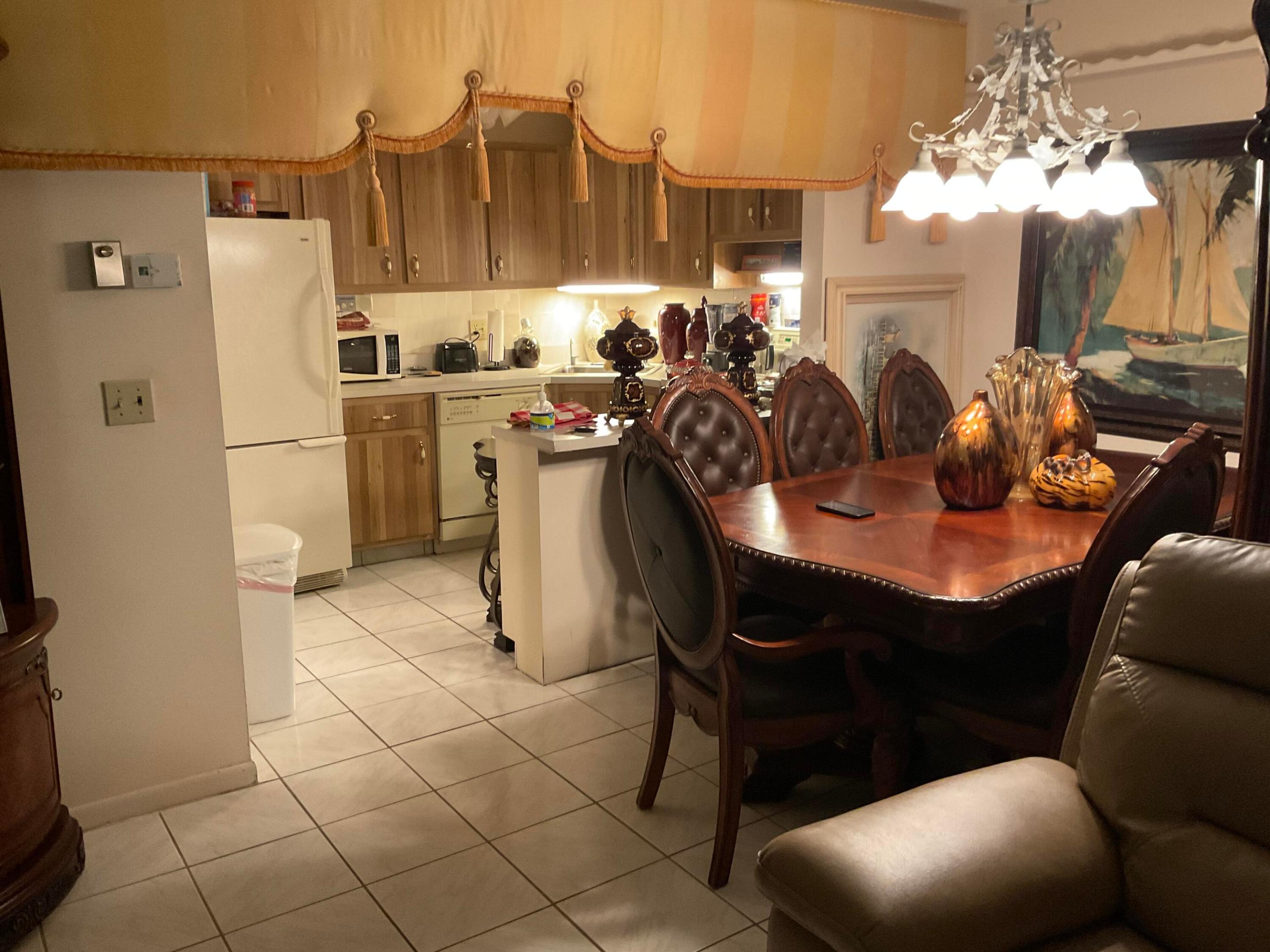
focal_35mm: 29
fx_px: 1064
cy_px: 476
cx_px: 635
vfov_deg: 48.2
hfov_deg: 61.7
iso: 250
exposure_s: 1/40
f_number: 1.8
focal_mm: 3
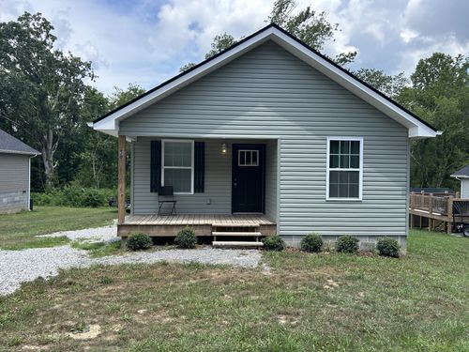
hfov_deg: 67.3
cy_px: 176
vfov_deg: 53.1
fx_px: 352
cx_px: 234
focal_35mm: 26
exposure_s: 1/1531
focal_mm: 5.7
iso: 50
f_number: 1.5
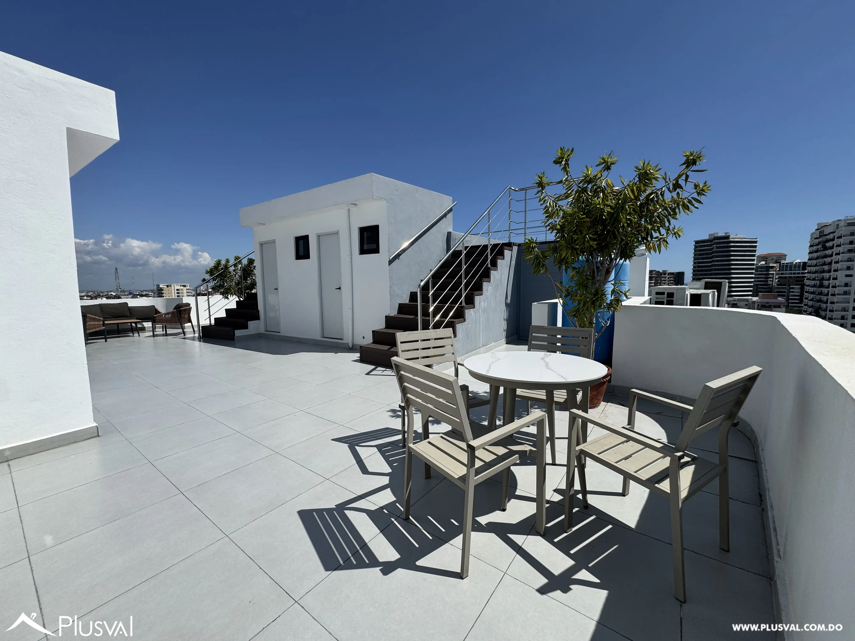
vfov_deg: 85.7
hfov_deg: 102.1
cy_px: 320
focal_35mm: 14
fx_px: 346
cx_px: 428
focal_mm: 2.22
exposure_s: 1/3906
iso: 50
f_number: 2.2
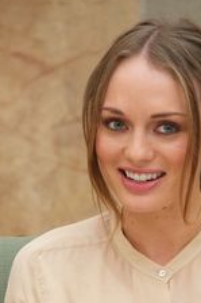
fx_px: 2172
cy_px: 230
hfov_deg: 5.3
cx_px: 147
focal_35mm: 259
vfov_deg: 7.9
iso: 1250
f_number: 5.6
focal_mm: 145
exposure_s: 1/60
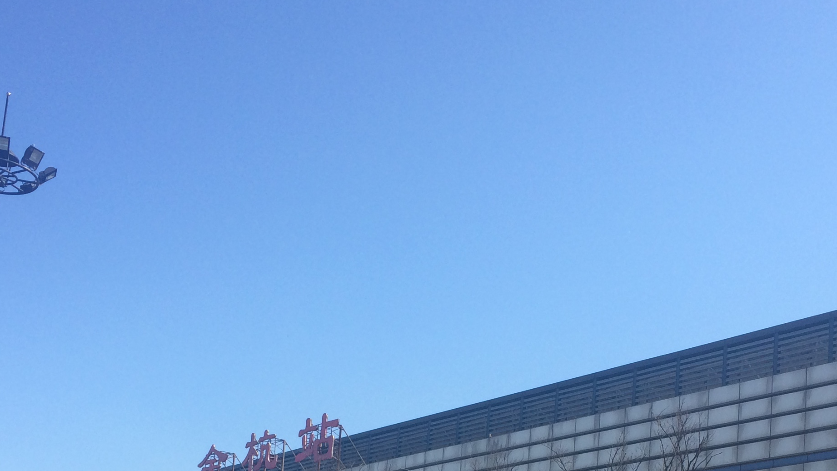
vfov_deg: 20.4
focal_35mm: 56
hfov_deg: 37.2
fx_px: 1243
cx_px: 415
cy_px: 525
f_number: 2.2
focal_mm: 4.15
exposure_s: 1/1414
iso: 32
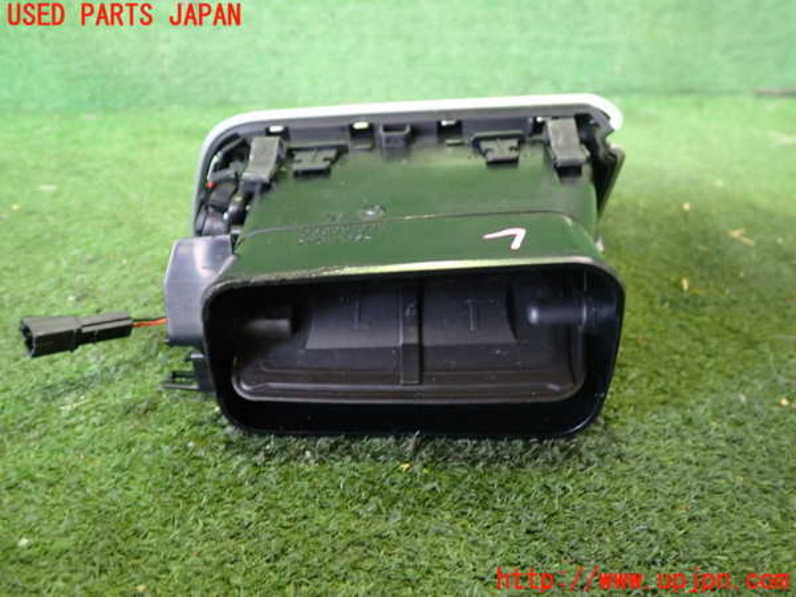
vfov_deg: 46.8
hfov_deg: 60.0
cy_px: 298
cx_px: 398
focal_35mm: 30
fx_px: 690
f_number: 2.3
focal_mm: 5.4
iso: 800
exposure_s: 1/30
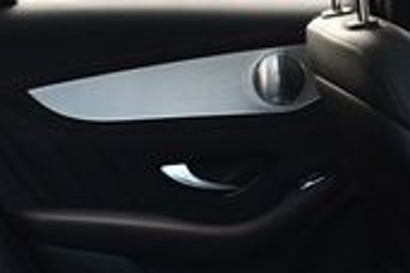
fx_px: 1537
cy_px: 417
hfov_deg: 15.1
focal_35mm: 135
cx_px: 336
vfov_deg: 9.8
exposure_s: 1/250
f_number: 5
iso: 400
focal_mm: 18
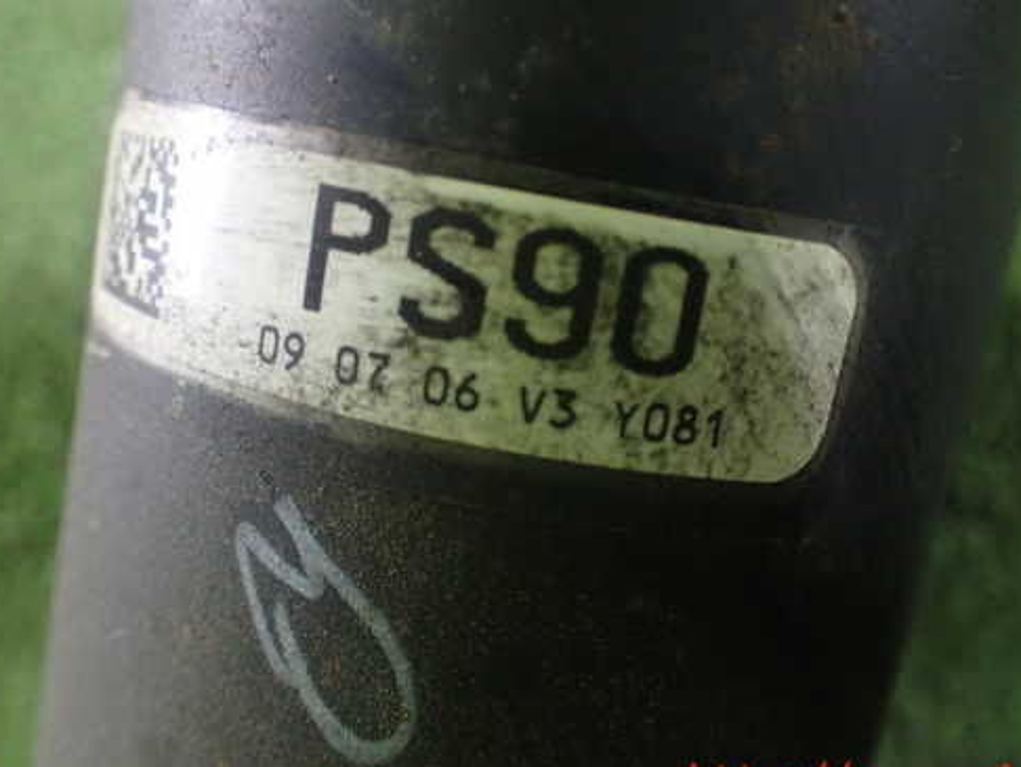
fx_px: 1092
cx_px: 534
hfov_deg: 50.1
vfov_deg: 38.6
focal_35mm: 37
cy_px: 338
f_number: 2.3
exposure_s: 1/40
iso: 800
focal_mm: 5.4
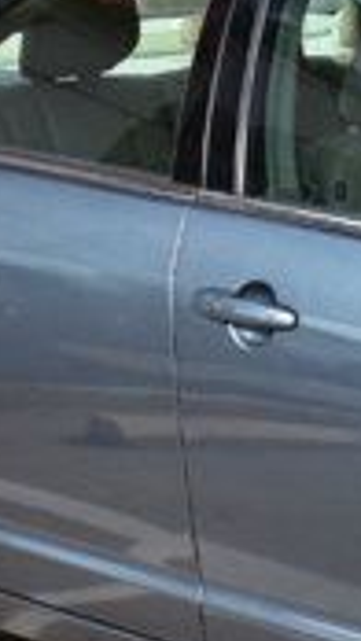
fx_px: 3774
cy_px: 169
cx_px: 265
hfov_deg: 5.5
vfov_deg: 9.7
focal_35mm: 222
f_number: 11
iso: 400
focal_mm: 24
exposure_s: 1/400
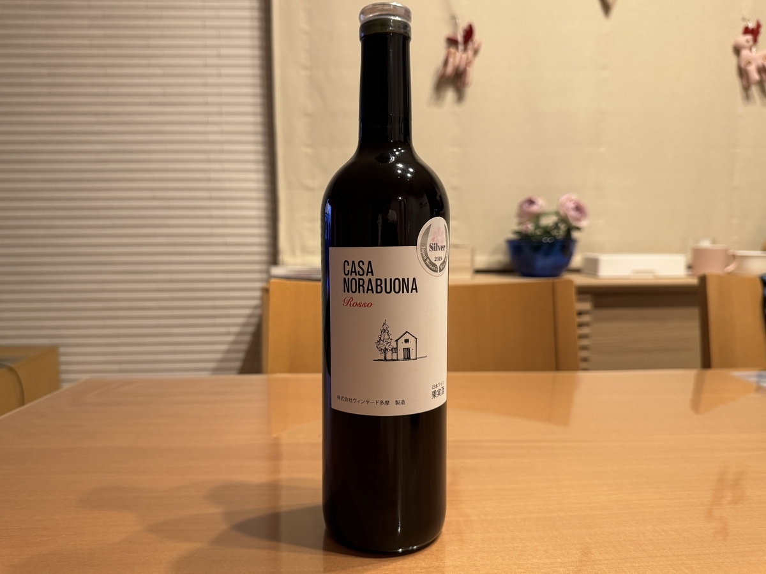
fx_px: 531
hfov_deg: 71.6
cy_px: 287
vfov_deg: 56.8
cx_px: 383
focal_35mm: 24
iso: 320
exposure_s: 1/50
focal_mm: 6.86
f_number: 1.78
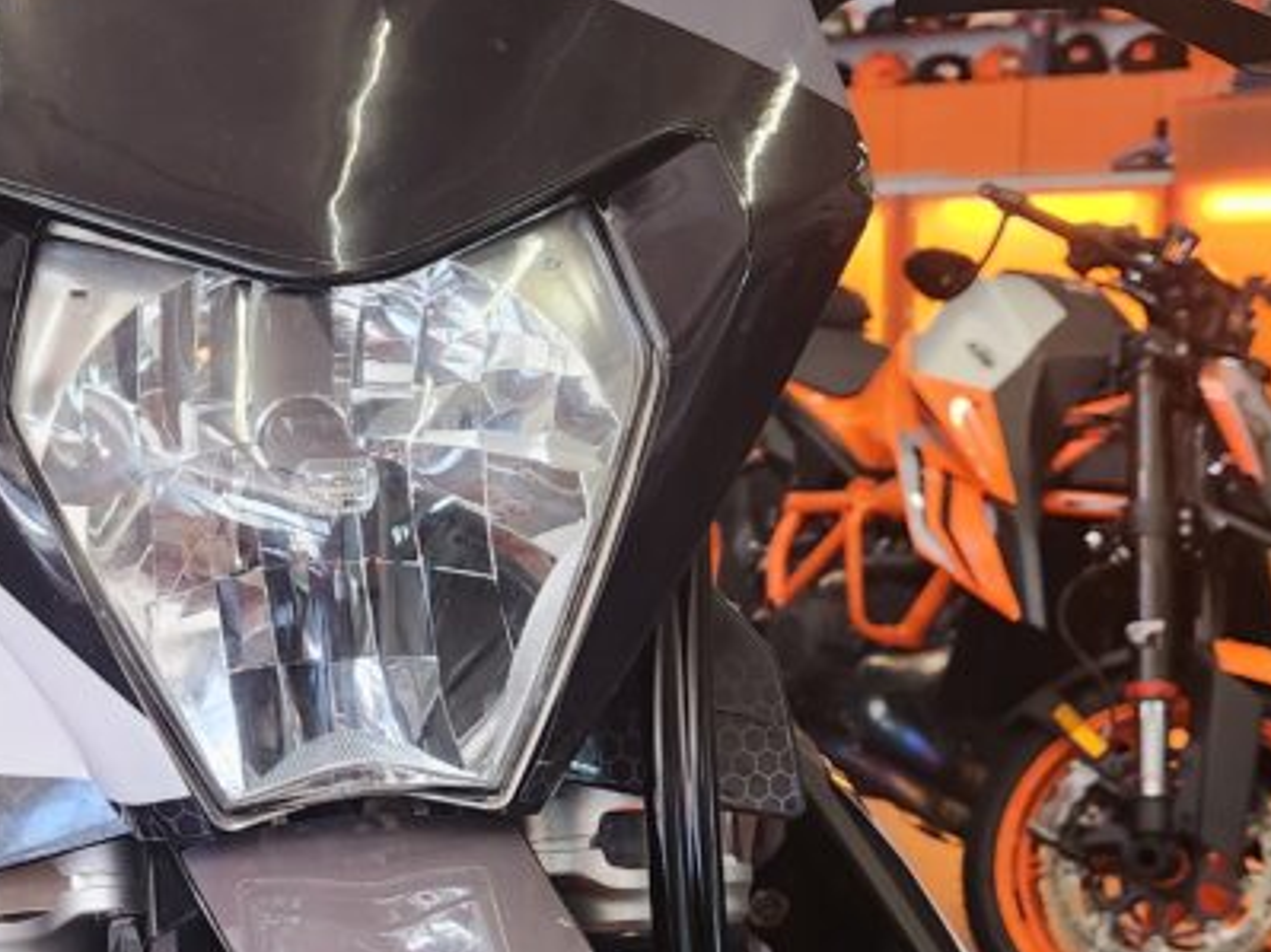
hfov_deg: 31.2
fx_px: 2166
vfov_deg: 24.6
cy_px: 675
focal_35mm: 59
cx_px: 131
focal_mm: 5.4
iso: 500
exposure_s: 1/100
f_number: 1.8
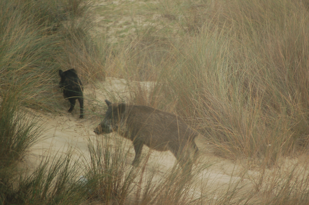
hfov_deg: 4.6
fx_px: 3858
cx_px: 154
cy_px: 102
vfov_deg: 3.0
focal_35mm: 450
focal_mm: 300
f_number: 6.3
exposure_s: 1/800
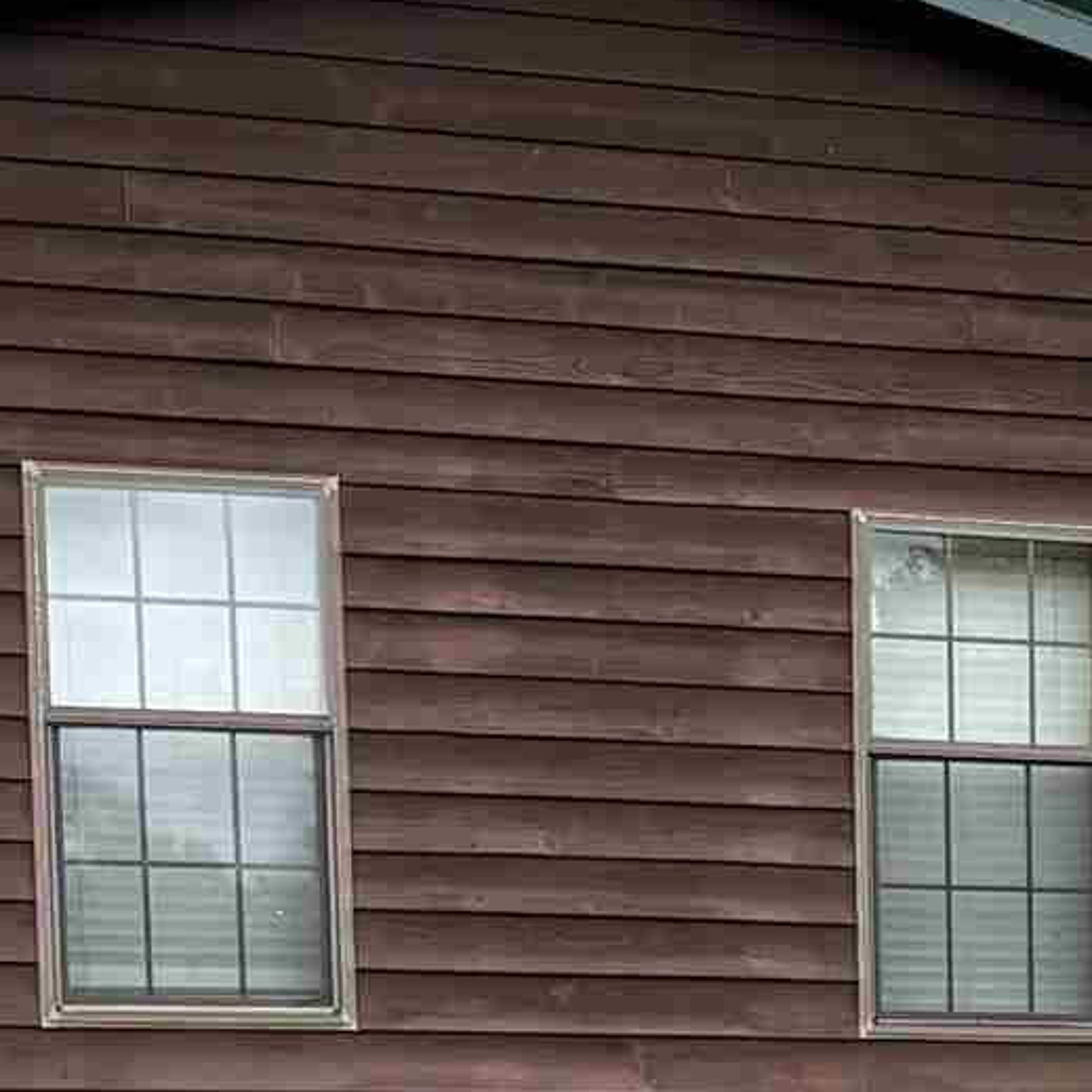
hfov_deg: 12.6
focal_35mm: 136
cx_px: 1246
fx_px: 4854
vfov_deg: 12.3
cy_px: 1601
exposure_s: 1/1517
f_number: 1.6
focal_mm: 5.96
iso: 64
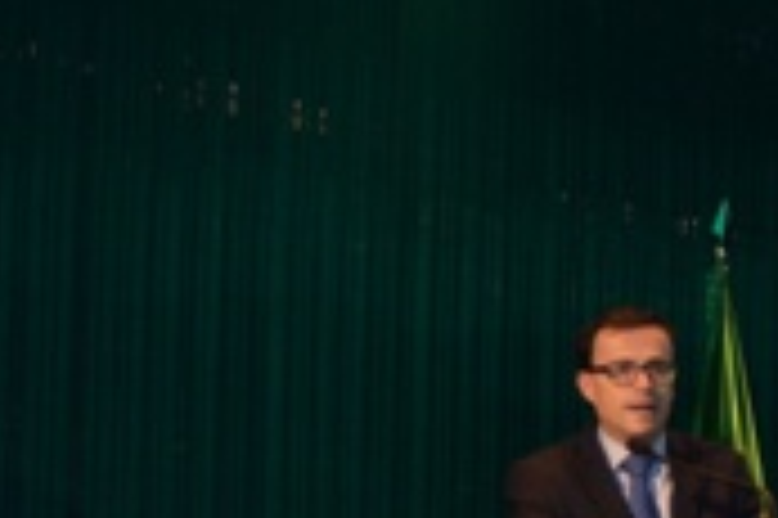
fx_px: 2634
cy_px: 622
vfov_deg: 11.0
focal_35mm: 122
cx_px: 1354
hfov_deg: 14.9
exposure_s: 1/60
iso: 900
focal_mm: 22
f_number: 3.5
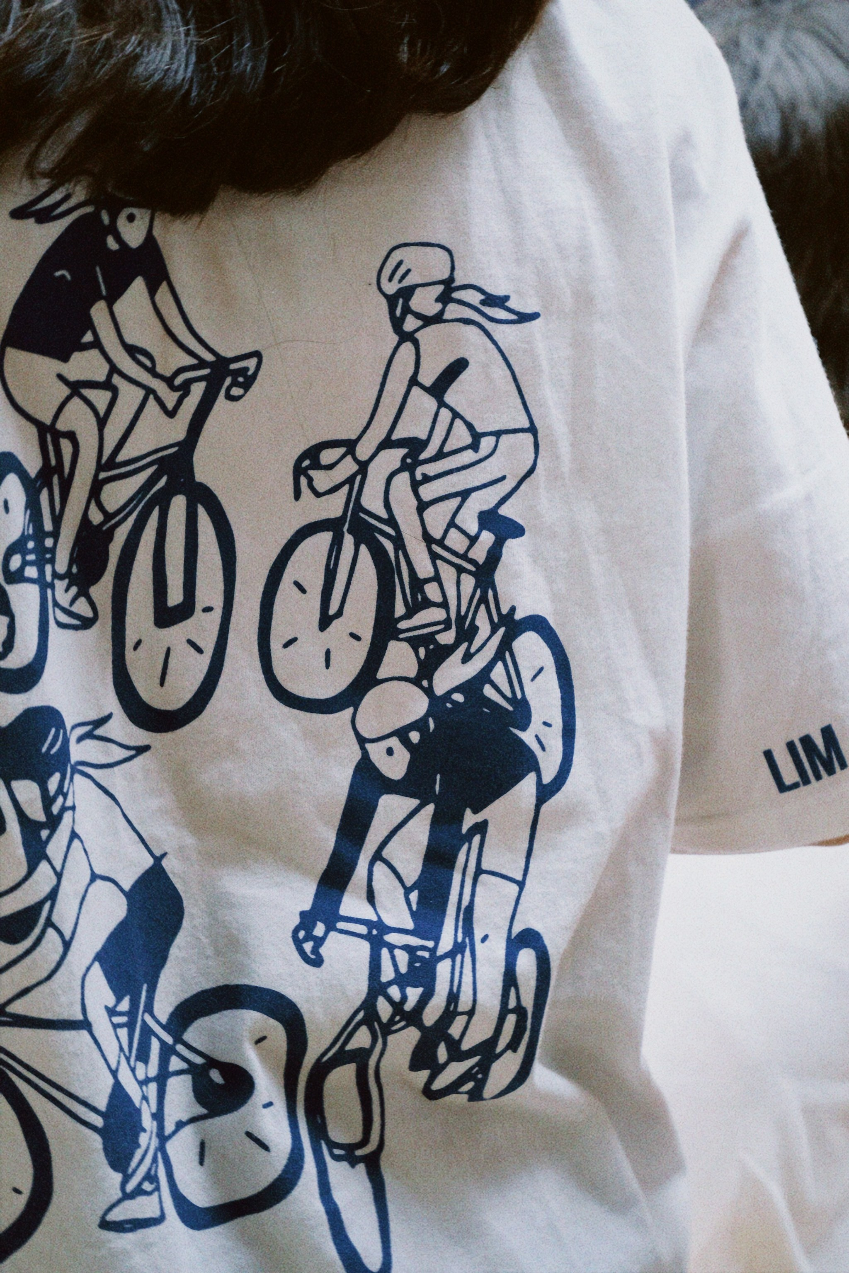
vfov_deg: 29.7
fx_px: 2405
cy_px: 636
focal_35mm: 68
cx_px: 424
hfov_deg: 20.0
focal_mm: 45
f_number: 5.6
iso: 2500
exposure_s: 1/320
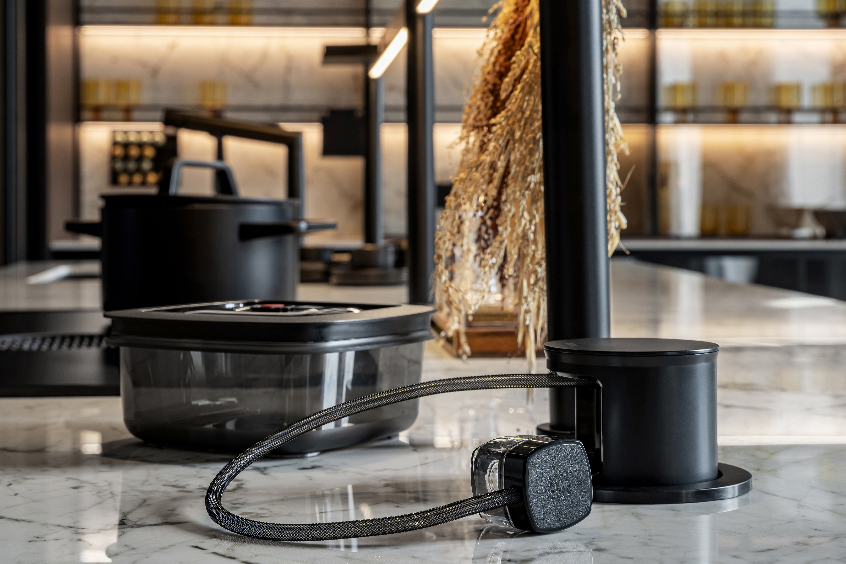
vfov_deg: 19.5
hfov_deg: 28.8
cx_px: 423
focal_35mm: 70
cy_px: 282
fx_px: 1645
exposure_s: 1/5
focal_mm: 70
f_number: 11
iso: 100
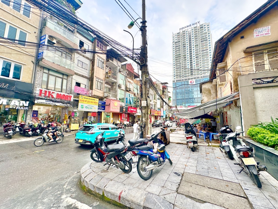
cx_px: 139
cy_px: 104
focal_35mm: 14
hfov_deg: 102.1
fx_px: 112
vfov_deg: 85.7
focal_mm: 2.22
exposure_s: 1/192
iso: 40
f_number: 2.2
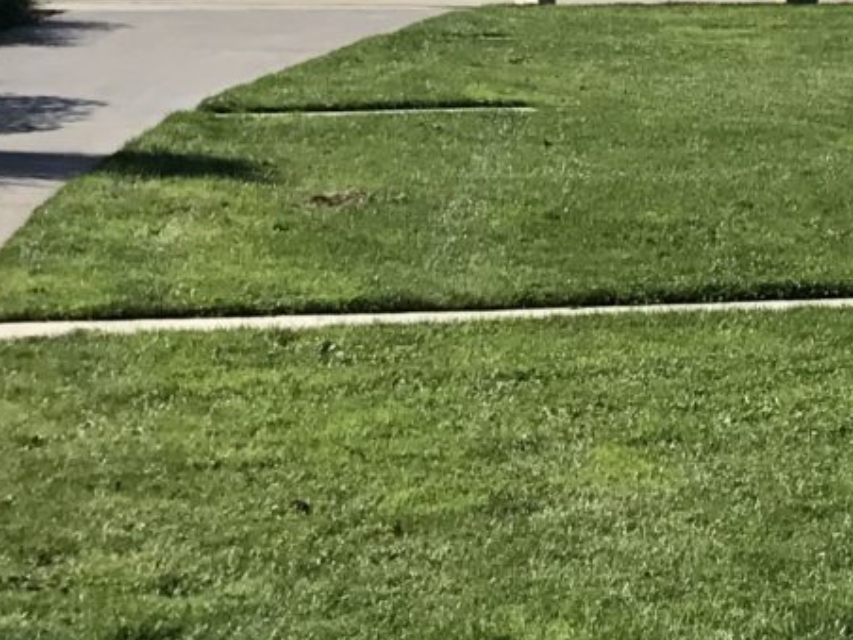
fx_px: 3130
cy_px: -406
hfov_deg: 14.2
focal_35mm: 127
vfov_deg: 11.1
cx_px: 1393
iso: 20
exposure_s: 1/2227
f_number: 1.8
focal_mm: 3.99
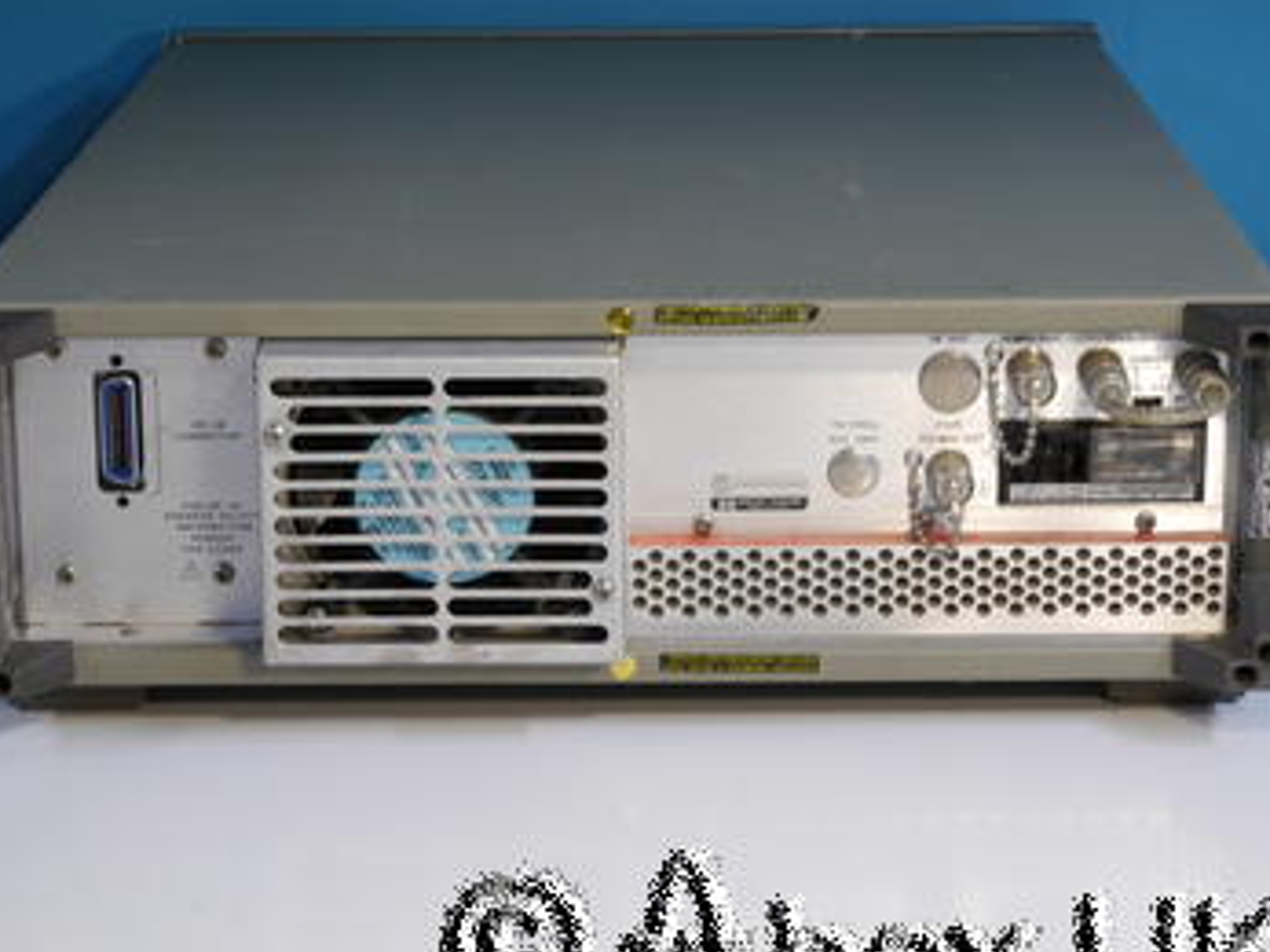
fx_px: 3888
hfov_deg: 18.6
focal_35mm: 106
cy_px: 505
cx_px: 600
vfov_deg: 14.0
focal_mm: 46
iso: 400
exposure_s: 1/2.5
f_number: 14
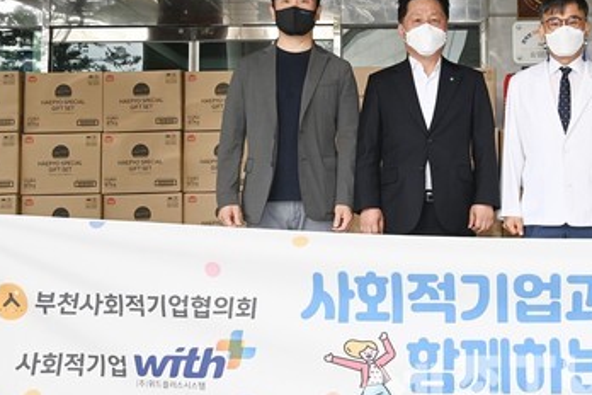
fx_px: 1019
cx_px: 483
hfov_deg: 31.5
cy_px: 126
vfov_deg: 21.8
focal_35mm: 62
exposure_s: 1/250
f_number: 11
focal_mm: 36
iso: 1000
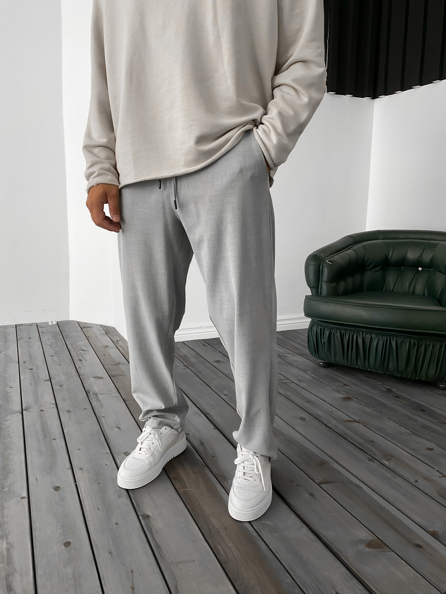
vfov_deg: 61.7
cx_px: 223
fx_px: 498
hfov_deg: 48.2
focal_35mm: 29
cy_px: 297
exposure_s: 1/120
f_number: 1.8
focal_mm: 3
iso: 50
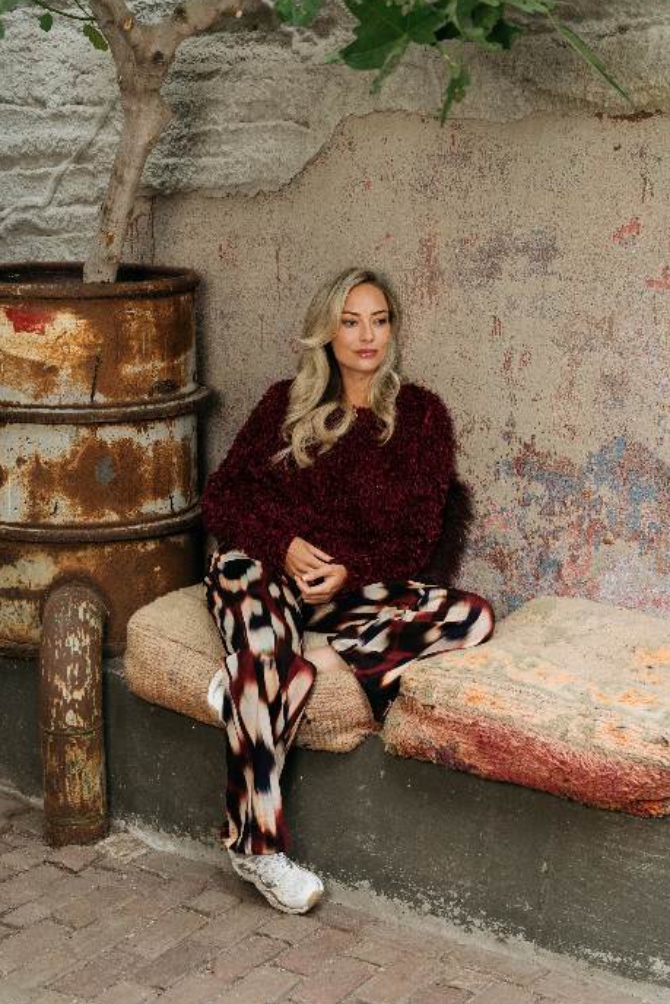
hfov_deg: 23.0
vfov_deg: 33.9
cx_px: 337
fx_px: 1646
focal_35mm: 59
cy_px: 503
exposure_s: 1/200
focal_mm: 58
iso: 640
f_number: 4.5
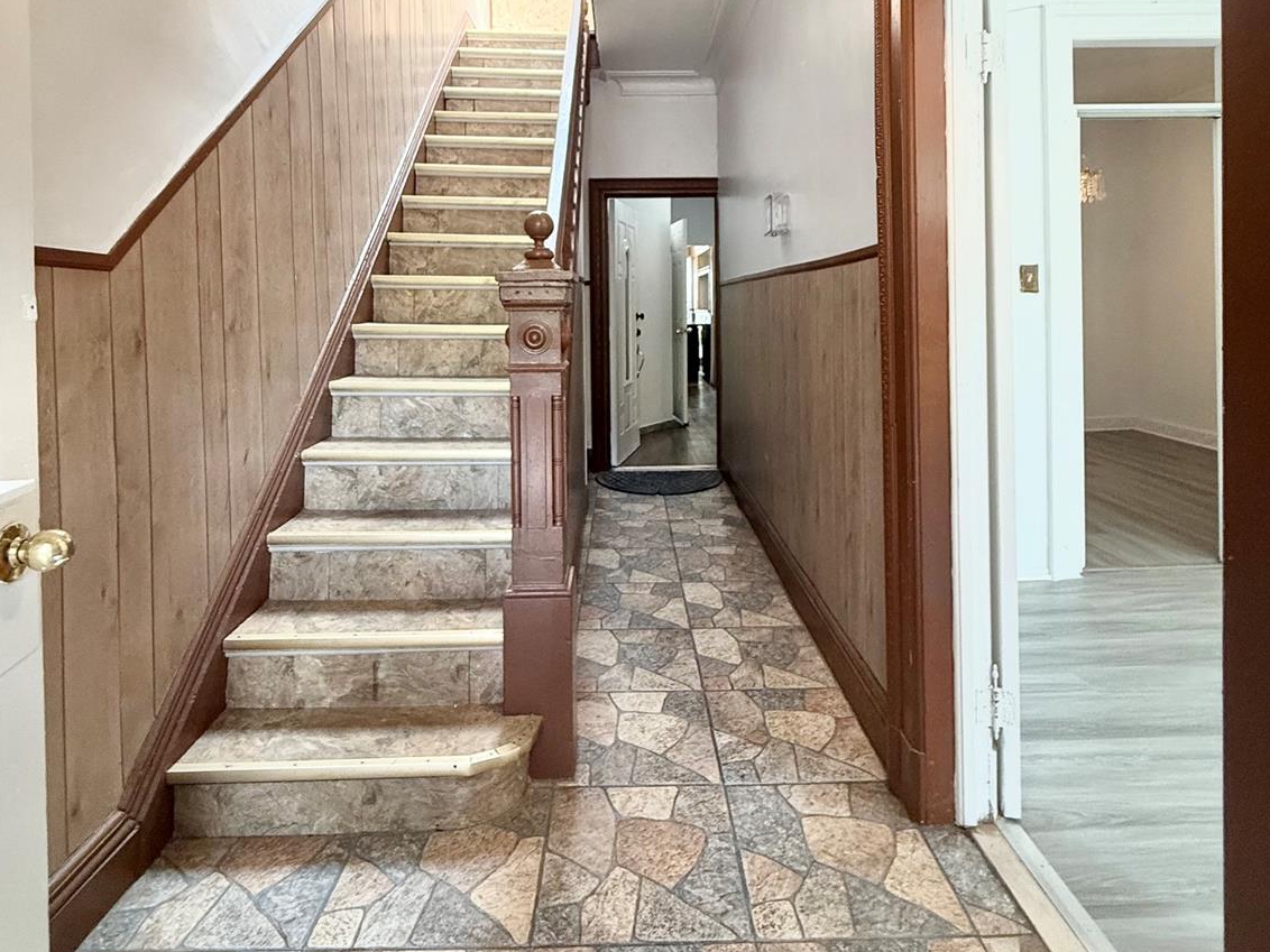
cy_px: 317
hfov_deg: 84.7
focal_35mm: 19
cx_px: 638
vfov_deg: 66.8
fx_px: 697
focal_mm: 2.22
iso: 200
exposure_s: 1/60
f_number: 2.2
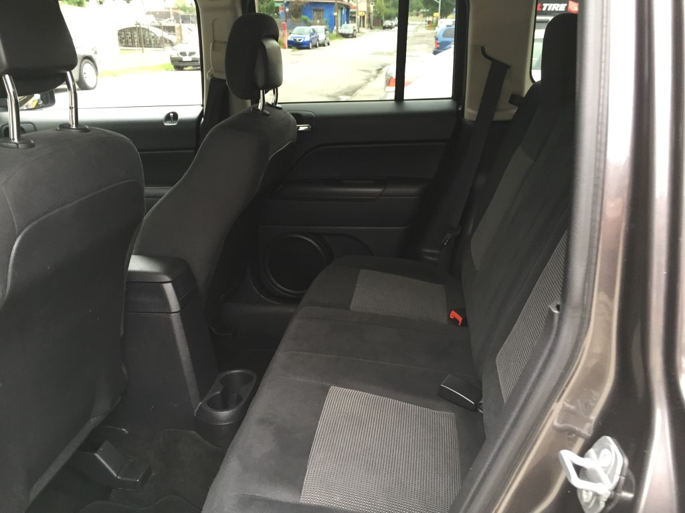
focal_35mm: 29
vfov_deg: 48.2
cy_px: 256
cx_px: 342
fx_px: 574
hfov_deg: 61.7
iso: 40
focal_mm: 4.15
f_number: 2.2
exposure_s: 1/30
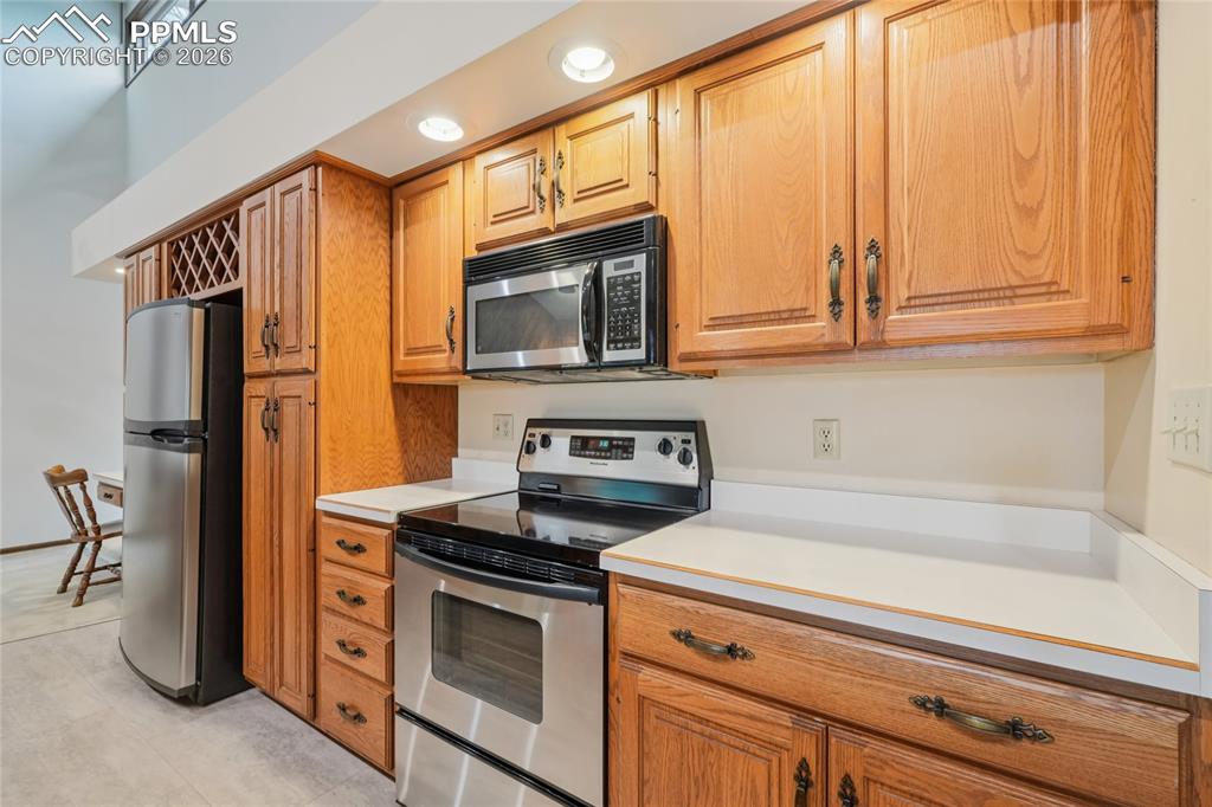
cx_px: 606
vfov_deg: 77.3
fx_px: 505
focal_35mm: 15
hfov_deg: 100.4
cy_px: 404
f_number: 8
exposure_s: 1/8
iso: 800
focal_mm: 10
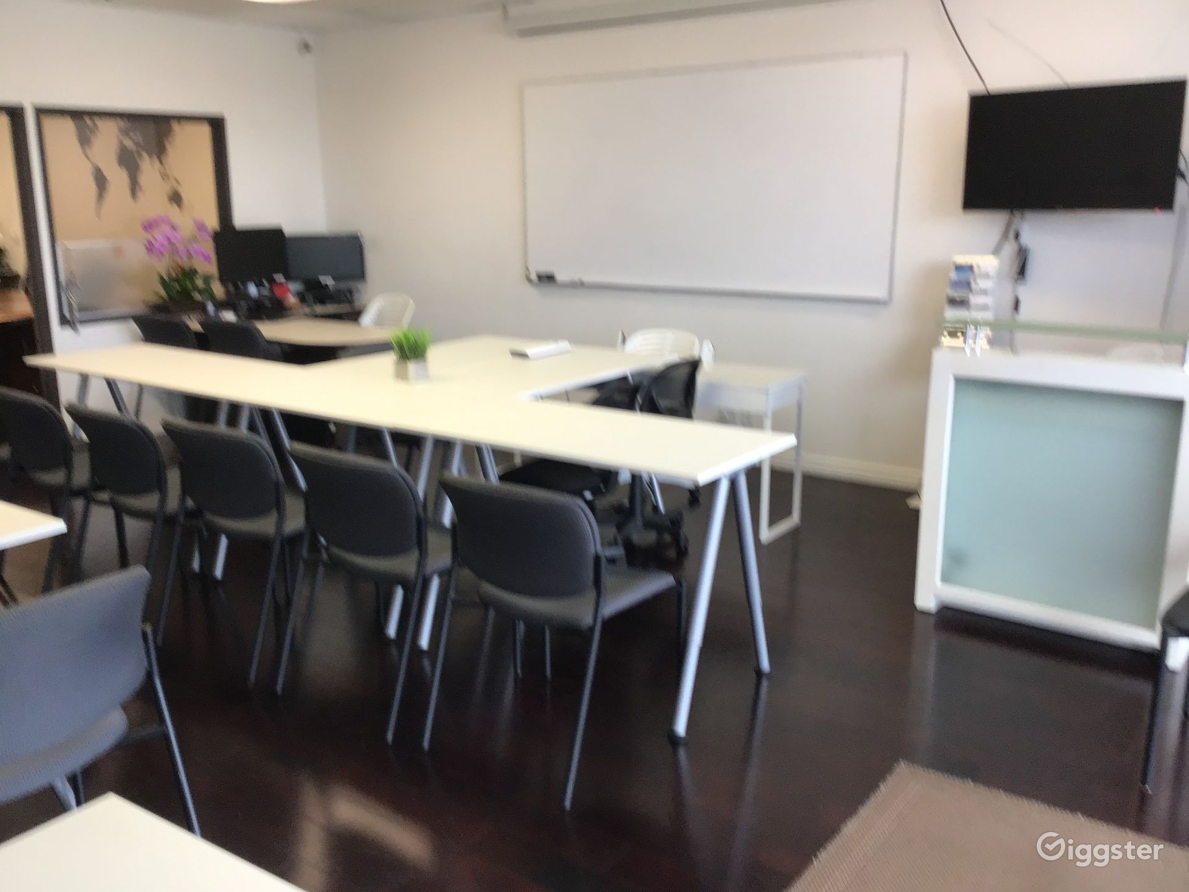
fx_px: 1065
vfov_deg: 45.4
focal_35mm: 31
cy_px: 446
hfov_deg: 58.4
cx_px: 594
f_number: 2.4
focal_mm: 3.3
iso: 64
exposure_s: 1/30
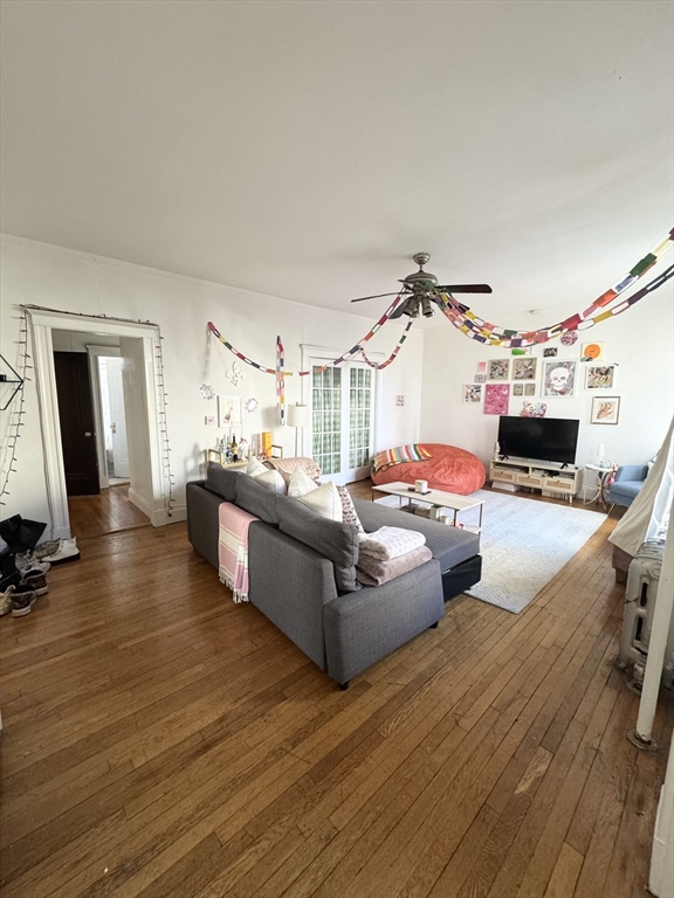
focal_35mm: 14
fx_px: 363
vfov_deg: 102.1
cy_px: 449
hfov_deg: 85.7
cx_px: 337
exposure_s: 1/60
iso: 250
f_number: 2.2
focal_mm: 2.22
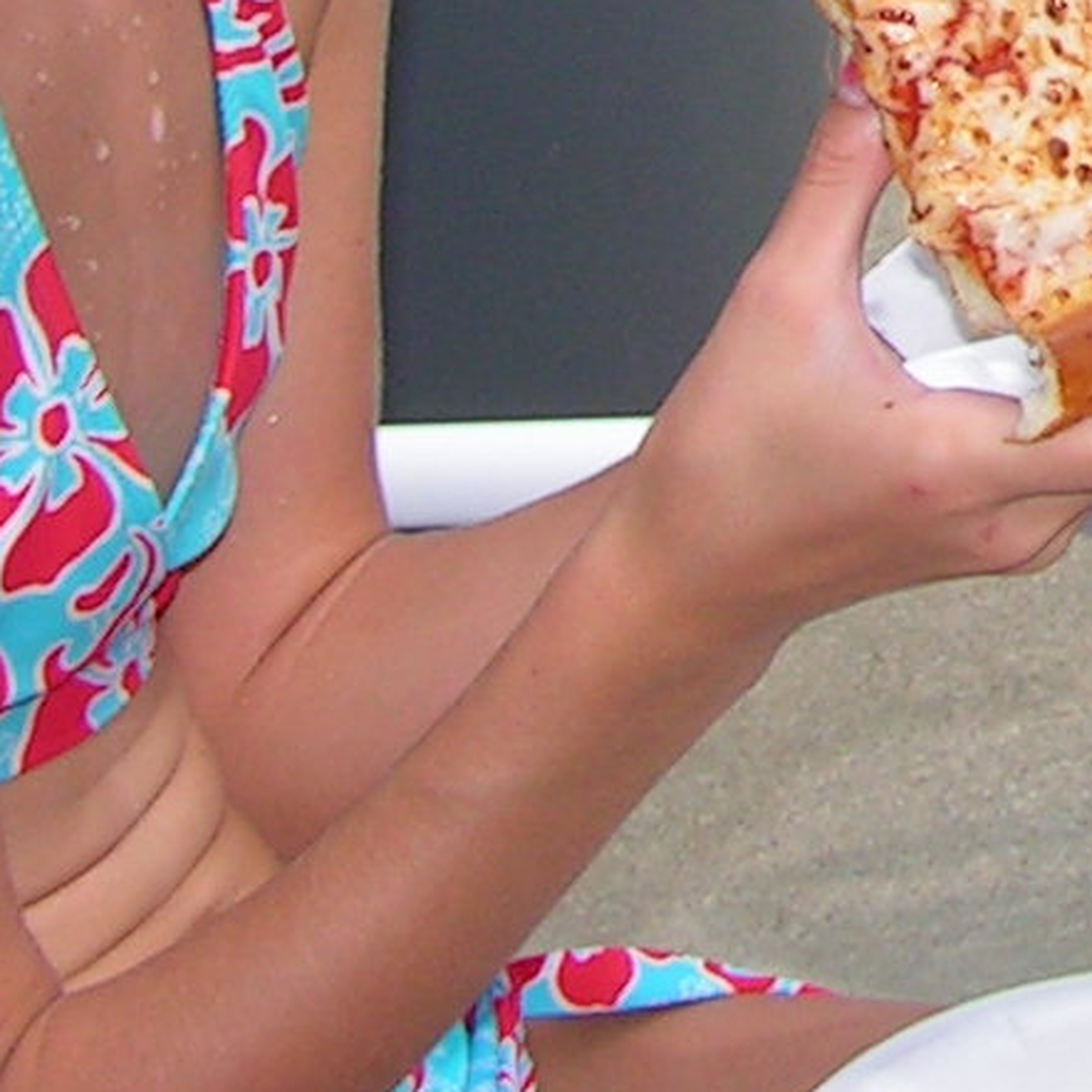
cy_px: -711
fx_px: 6174
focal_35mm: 173
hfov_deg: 9.6
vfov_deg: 9.7
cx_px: 1978
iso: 50
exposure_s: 1/800
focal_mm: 6.3
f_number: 4
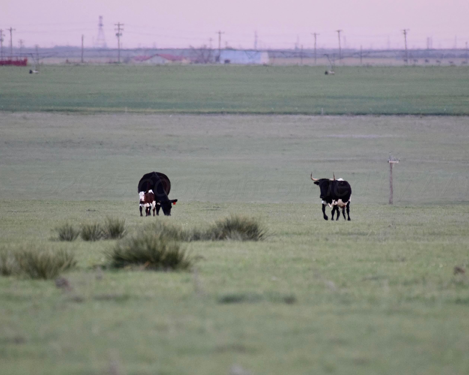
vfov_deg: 1.8
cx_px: 260
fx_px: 11743
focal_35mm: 846
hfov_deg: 2.3
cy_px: 187
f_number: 5.6
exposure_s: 1/500
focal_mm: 500
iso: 2000
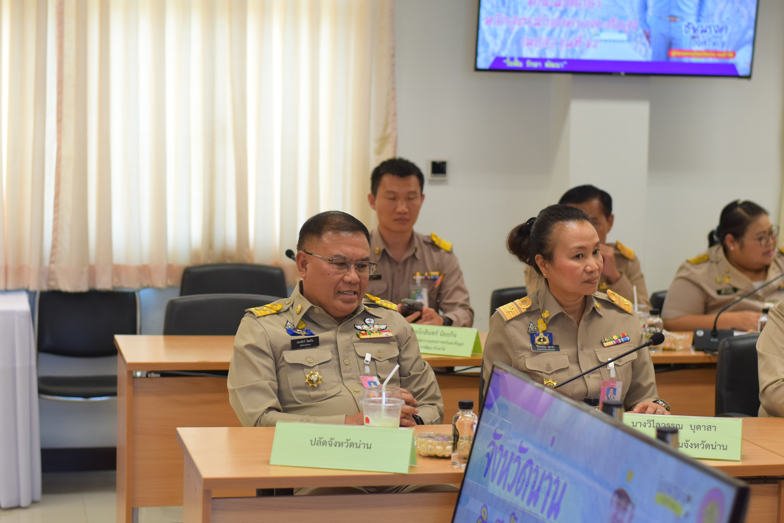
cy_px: 262
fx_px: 1634
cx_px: 392
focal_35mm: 75
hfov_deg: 27.0
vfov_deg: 18.2
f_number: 2.8
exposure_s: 1/500
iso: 1250
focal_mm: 50
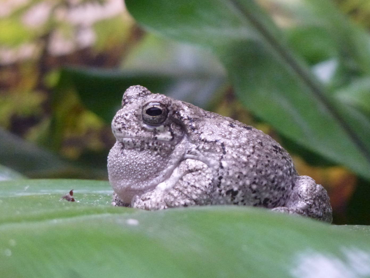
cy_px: 130
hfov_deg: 16.4
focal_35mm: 120
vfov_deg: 12.3
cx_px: 200
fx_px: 1283
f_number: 5
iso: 800
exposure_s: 1/50
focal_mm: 18.7
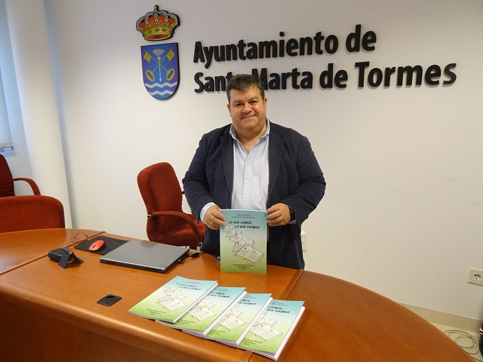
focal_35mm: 24
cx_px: 242
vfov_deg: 56.8
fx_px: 335
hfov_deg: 71.6
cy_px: 181
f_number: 3.5
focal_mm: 4.1
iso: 200
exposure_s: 1/30
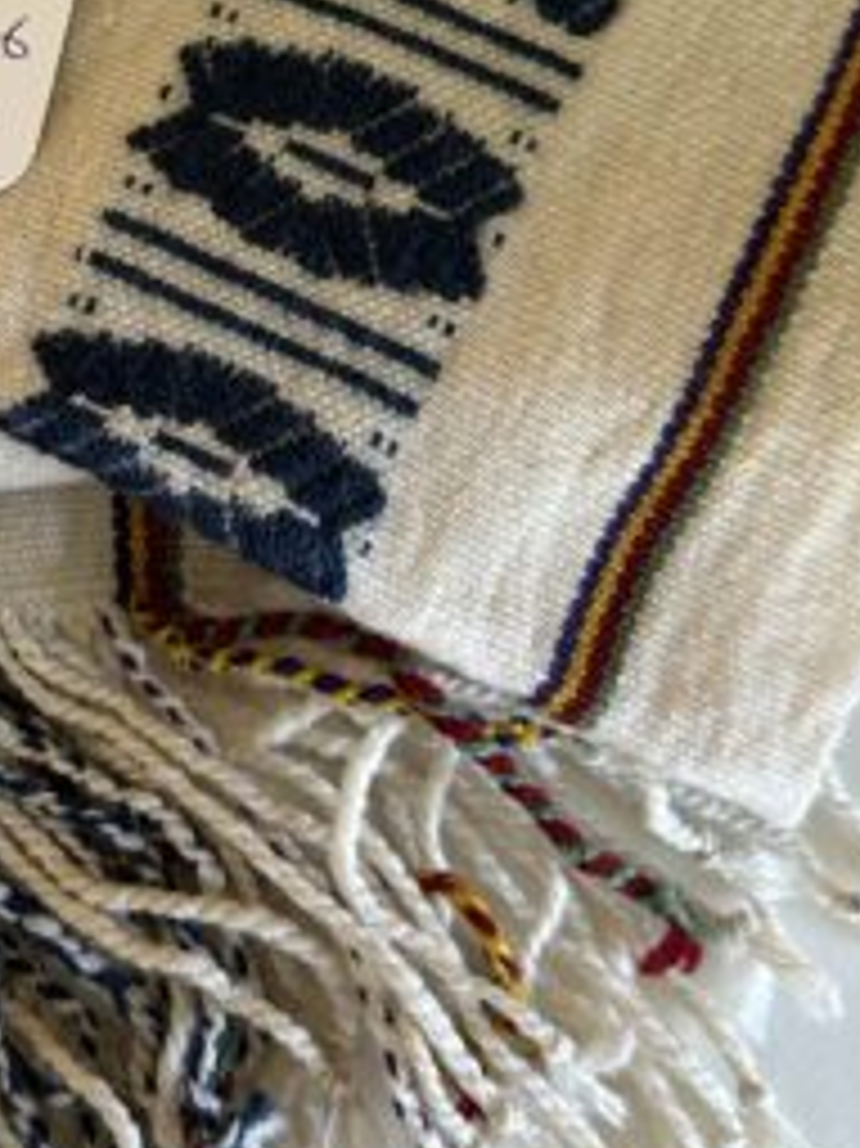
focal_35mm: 64
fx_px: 2122
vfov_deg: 29.6
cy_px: 225
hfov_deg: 22.0
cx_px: -18
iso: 200
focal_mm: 6.86
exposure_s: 1/121
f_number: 1.78
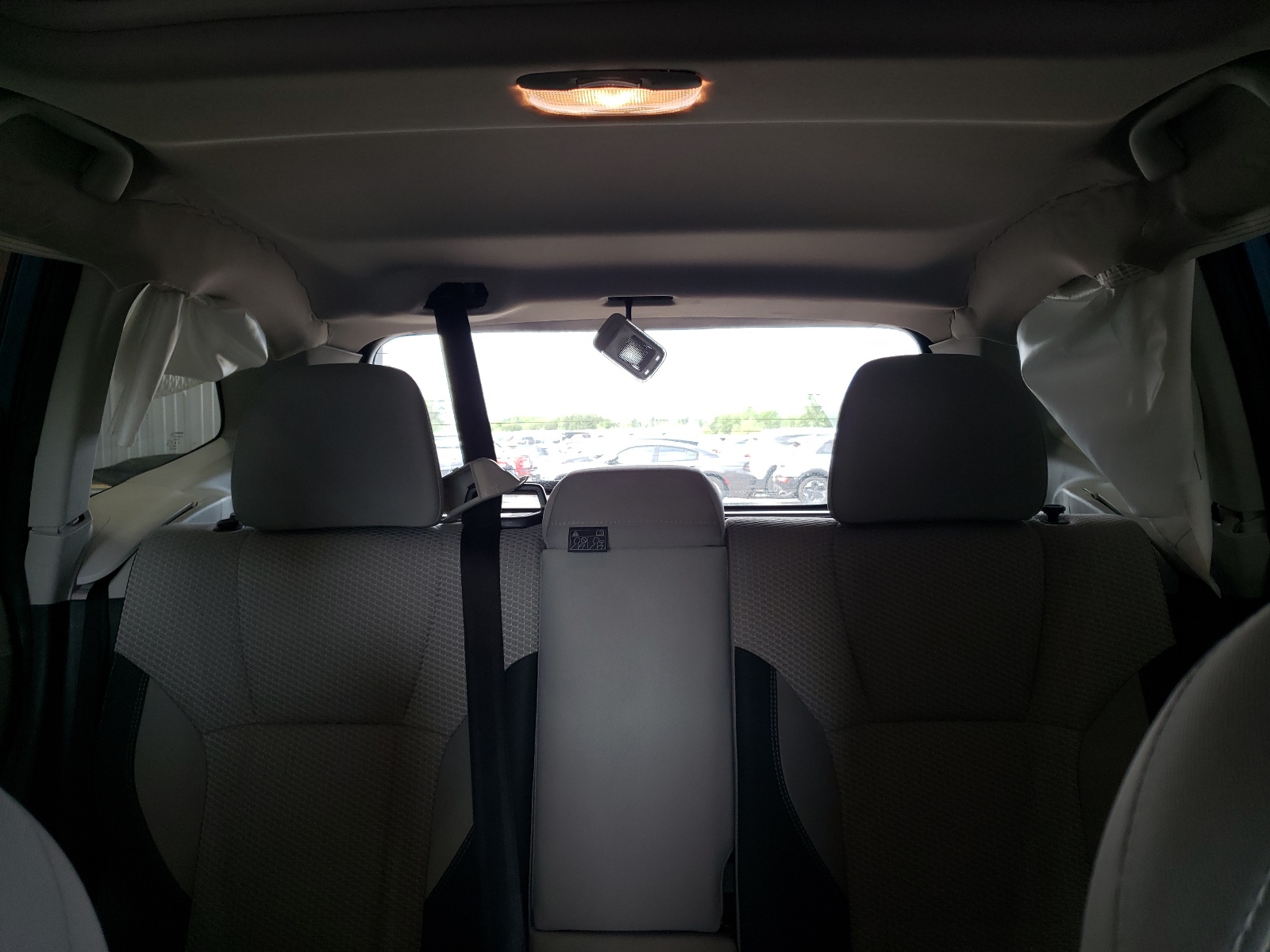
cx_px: 635
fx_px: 954
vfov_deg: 53.1
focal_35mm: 26
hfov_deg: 67.3
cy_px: 476
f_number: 1.5
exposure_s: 1/60.2
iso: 56
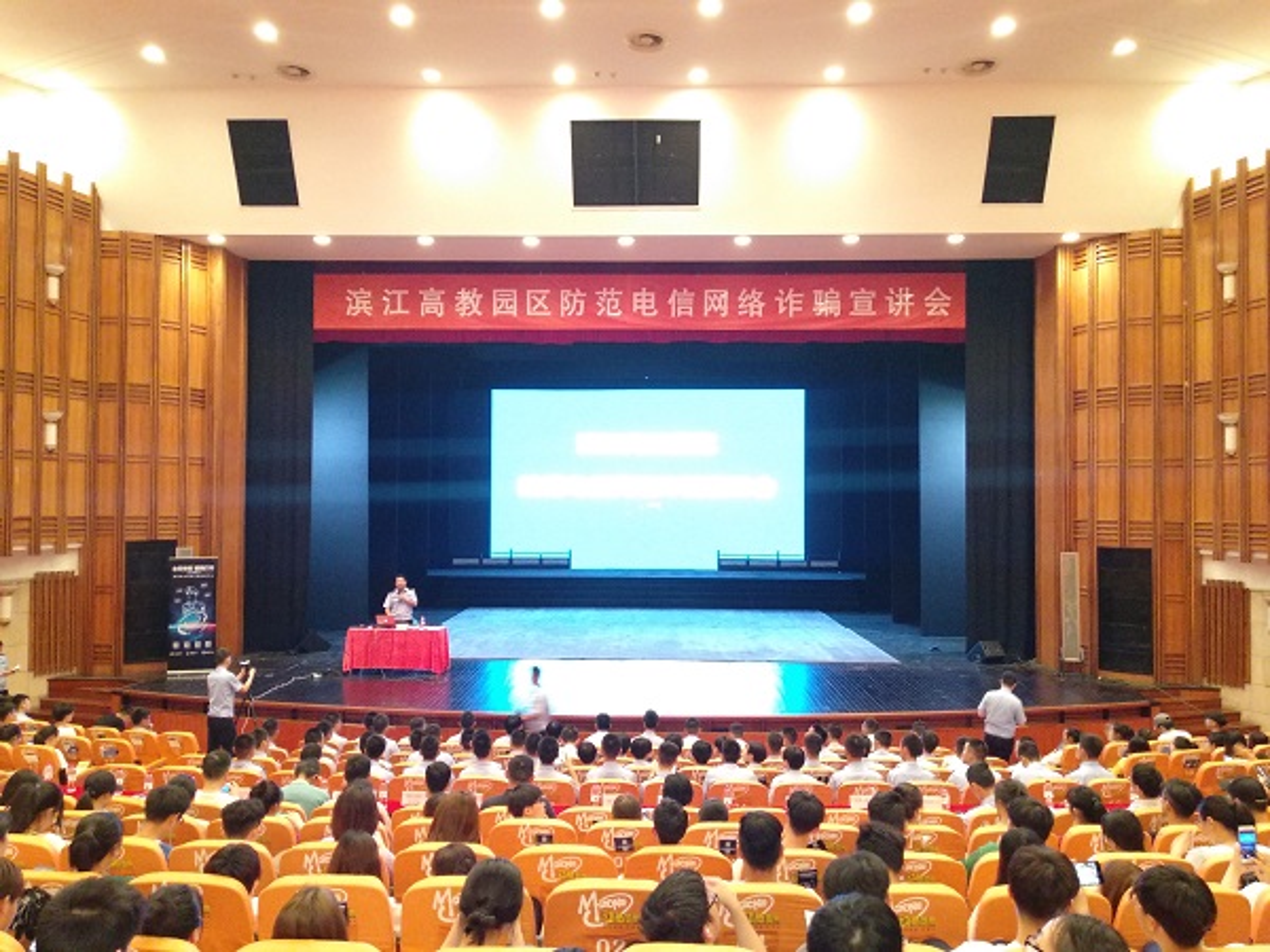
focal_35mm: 26
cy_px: 476
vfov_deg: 53.1
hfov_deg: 67.3
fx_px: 954
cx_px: 635
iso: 1600
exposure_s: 1/13
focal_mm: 3.81
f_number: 2.2
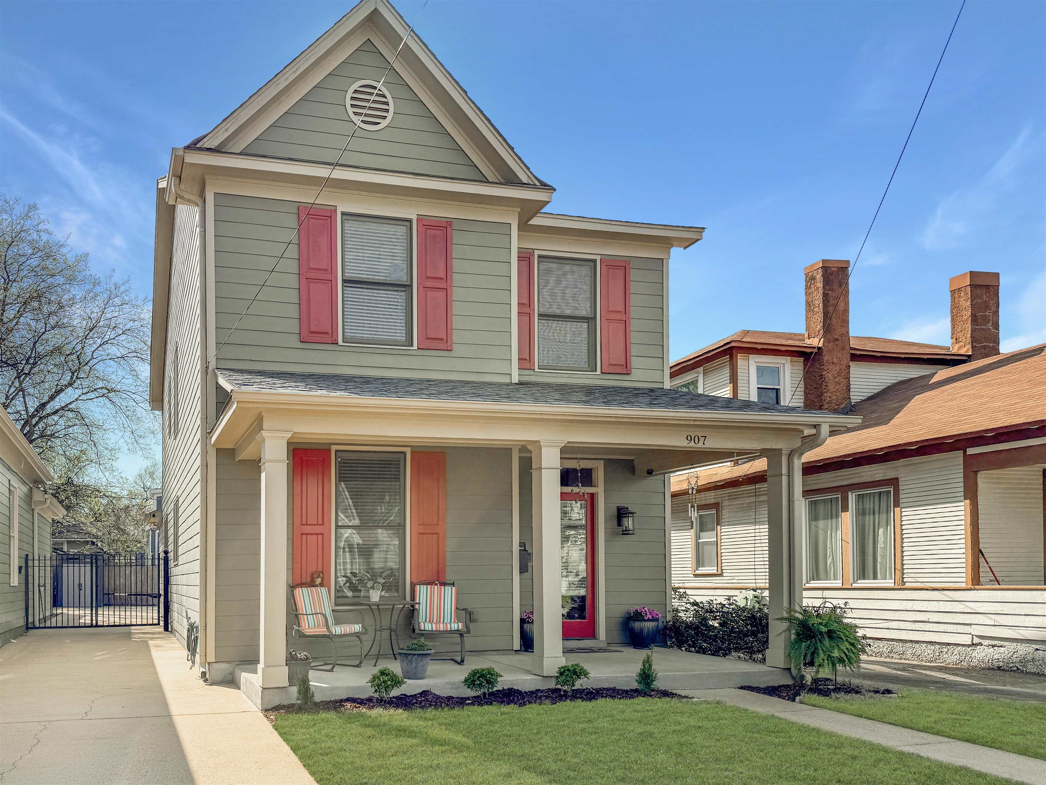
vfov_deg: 56.8
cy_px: 392
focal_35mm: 24
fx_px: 725
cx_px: 523
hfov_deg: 71.6
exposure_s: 1/4608
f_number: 1.78
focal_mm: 6.76
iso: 80
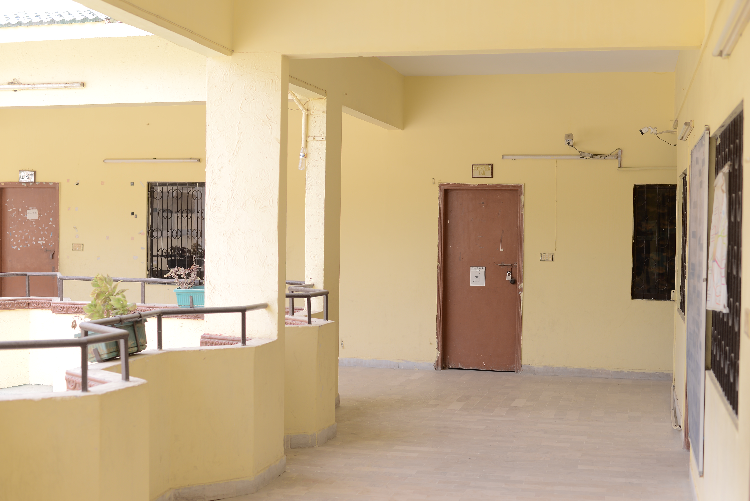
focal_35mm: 50
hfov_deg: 39.6
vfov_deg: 27.0
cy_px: 250
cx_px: 375
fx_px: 1042
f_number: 3.5
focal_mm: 50
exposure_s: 1/200
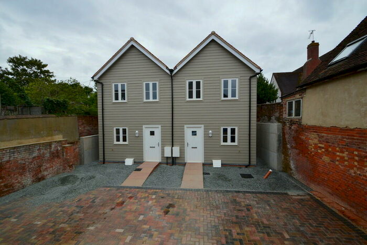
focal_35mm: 15
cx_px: 184
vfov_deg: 77.3
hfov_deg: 100.4
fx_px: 153
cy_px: 122
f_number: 10
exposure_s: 1/320
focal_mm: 10
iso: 400
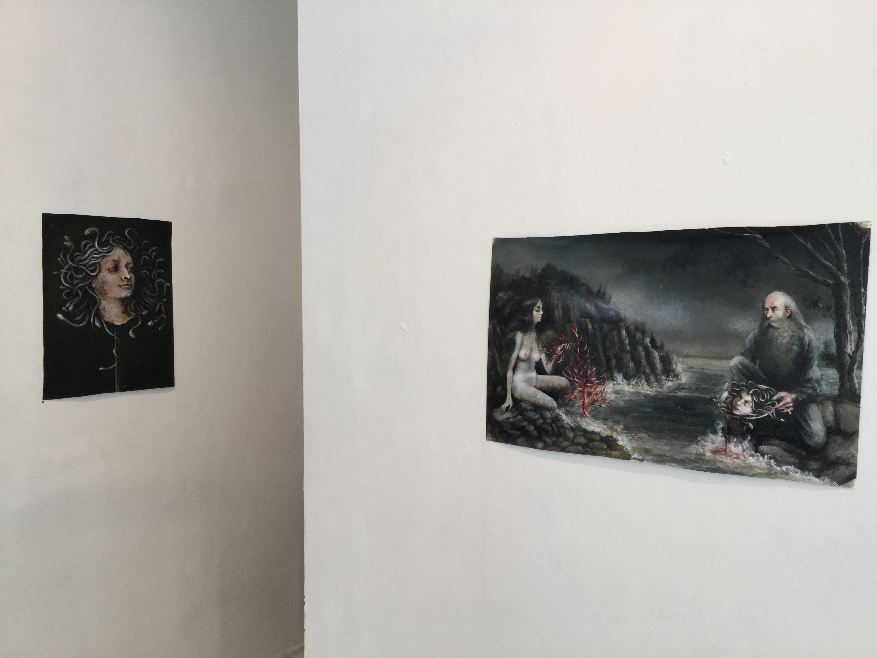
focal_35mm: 31
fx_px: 785
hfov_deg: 58.4
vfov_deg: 45.4
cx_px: 438
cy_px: 329
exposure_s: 1/33
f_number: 2.4
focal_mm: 3.3
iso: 25
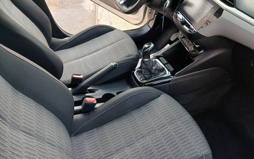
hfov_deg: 64.6
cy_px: 69
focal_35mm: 29
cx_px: 127
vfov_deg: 43.1
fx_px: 201
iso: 50
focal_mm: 3.98
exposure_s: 1/50
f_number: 1.8
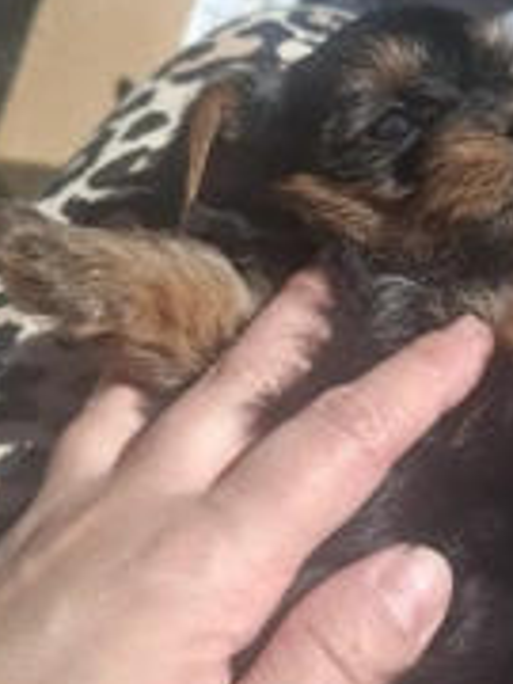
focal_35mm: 51
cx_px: 456
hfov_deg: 27.6
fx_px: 1008
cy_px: 346
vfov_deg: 37.5
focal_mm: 5.54
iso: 50
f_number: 1.8
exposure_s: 1/1667
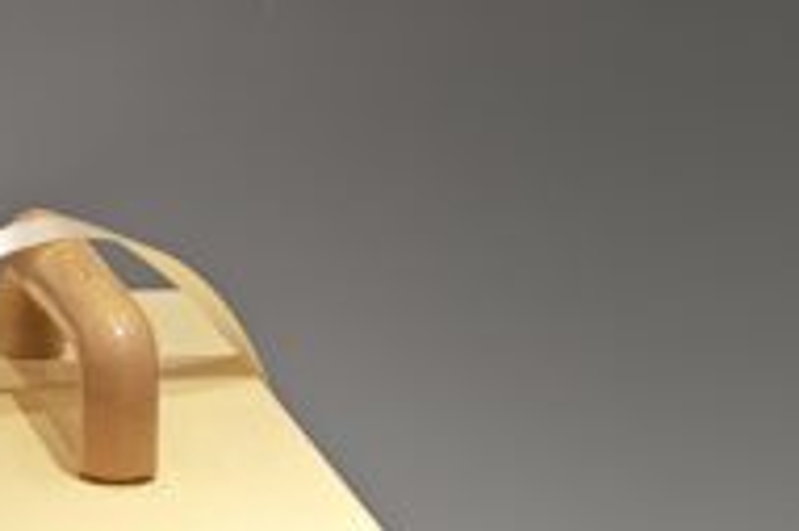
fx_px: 5810
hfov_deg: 7.8
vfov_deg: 5.2
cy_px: 937
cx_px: -21
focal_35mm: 262
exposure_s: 1/100
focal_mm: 10.1
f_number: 2
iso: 125
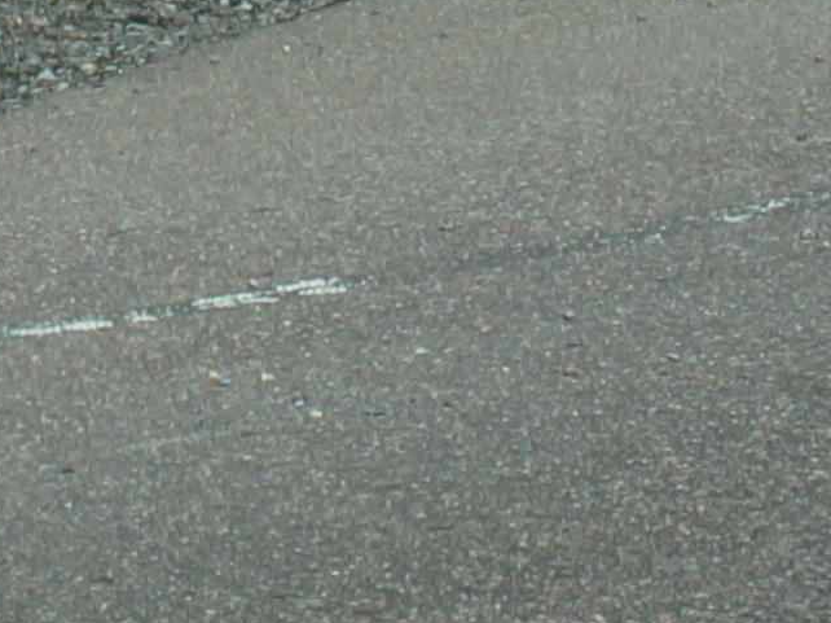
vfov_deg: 2.2
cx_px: -1105
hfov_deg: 2.9
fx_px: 16176
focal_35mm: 674
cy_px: -1622
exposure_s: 1/100
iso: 100
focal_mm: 55
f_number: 16
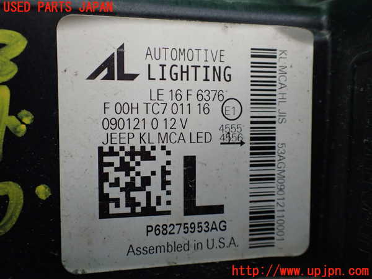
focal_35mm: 30
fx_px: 322
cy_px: 140
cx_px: 186
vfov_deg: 46.8
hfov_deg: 60.0
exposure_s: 1/100
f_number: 2.3
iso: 800
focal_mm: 5.4
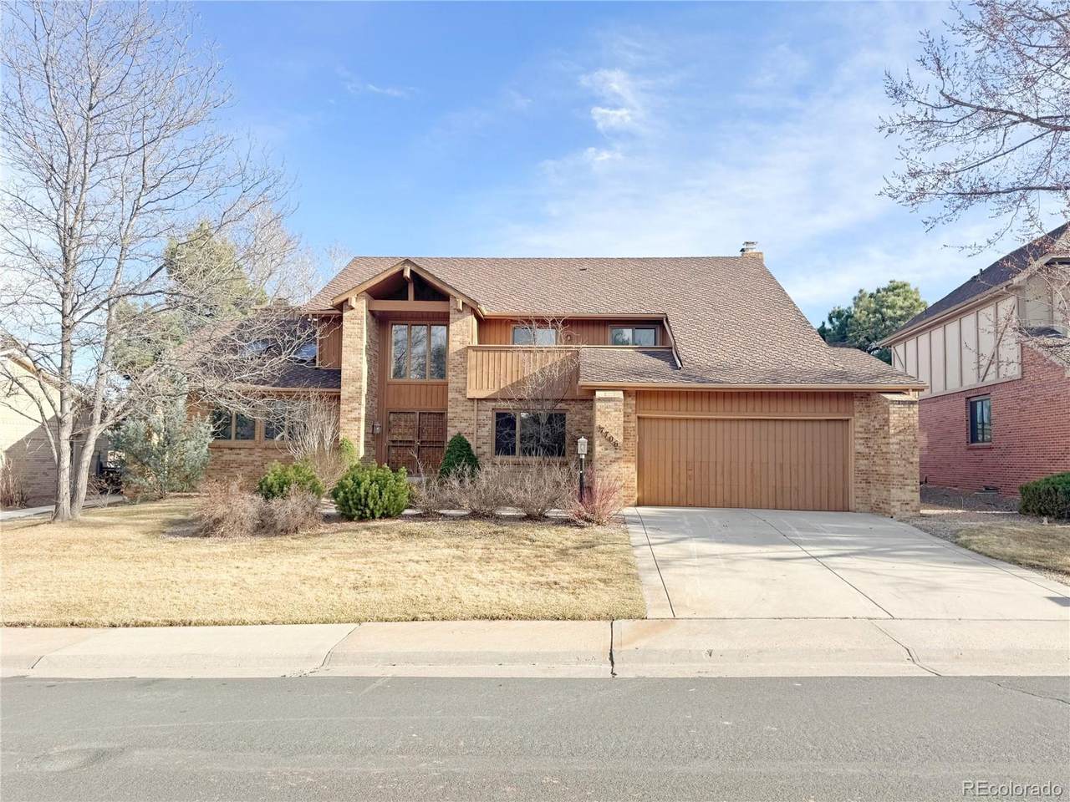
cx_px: 535
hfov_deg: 71.6
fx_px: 742
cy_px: 401
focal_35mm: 24
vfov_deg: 56.8
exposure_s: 1/2833
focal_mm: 6.76
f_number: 1.78
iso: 80
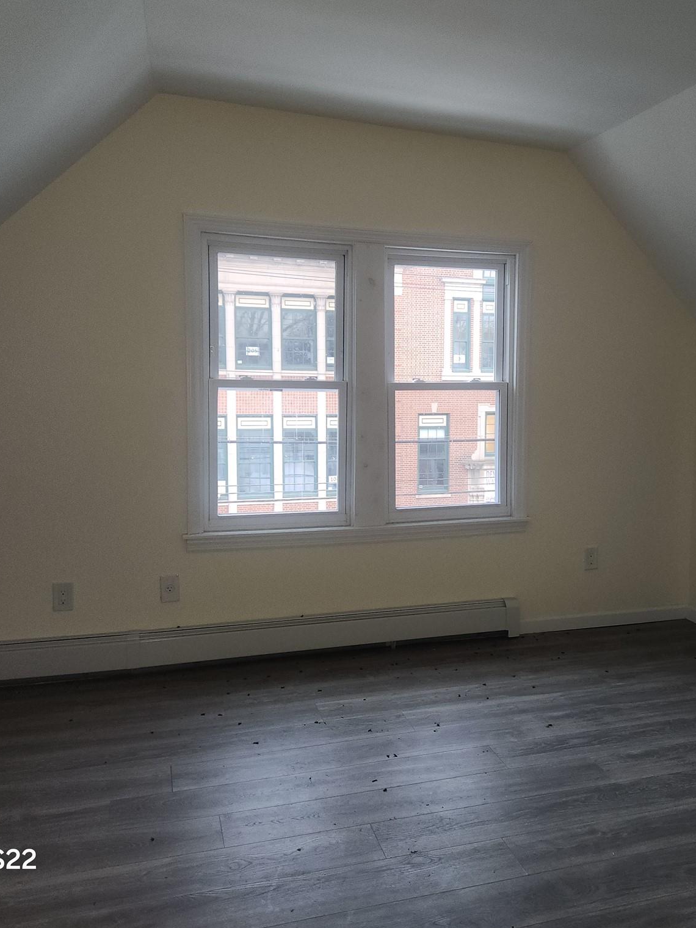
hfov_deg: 44.8
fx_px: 831
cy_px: 465
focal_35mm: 31
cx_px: 461
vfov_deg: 58.3
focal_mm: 5.4
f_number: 1.8
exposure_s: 1/24
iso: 100
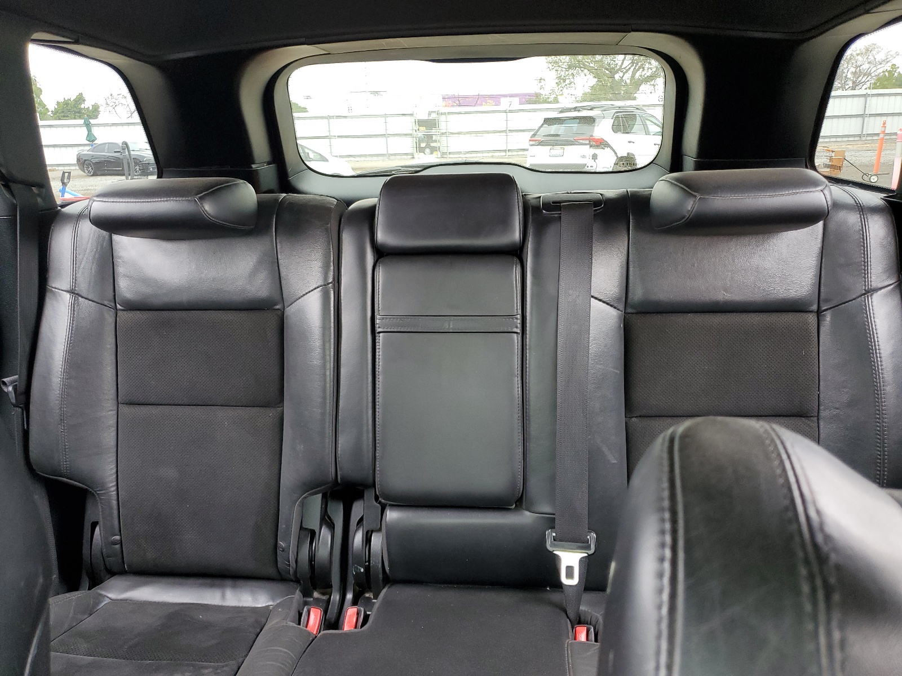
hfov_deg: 67.3
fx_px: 677
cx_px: 451
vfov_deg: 53.1
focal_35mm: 26
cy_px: 338
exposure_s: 1/120
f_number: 1.5
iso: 88
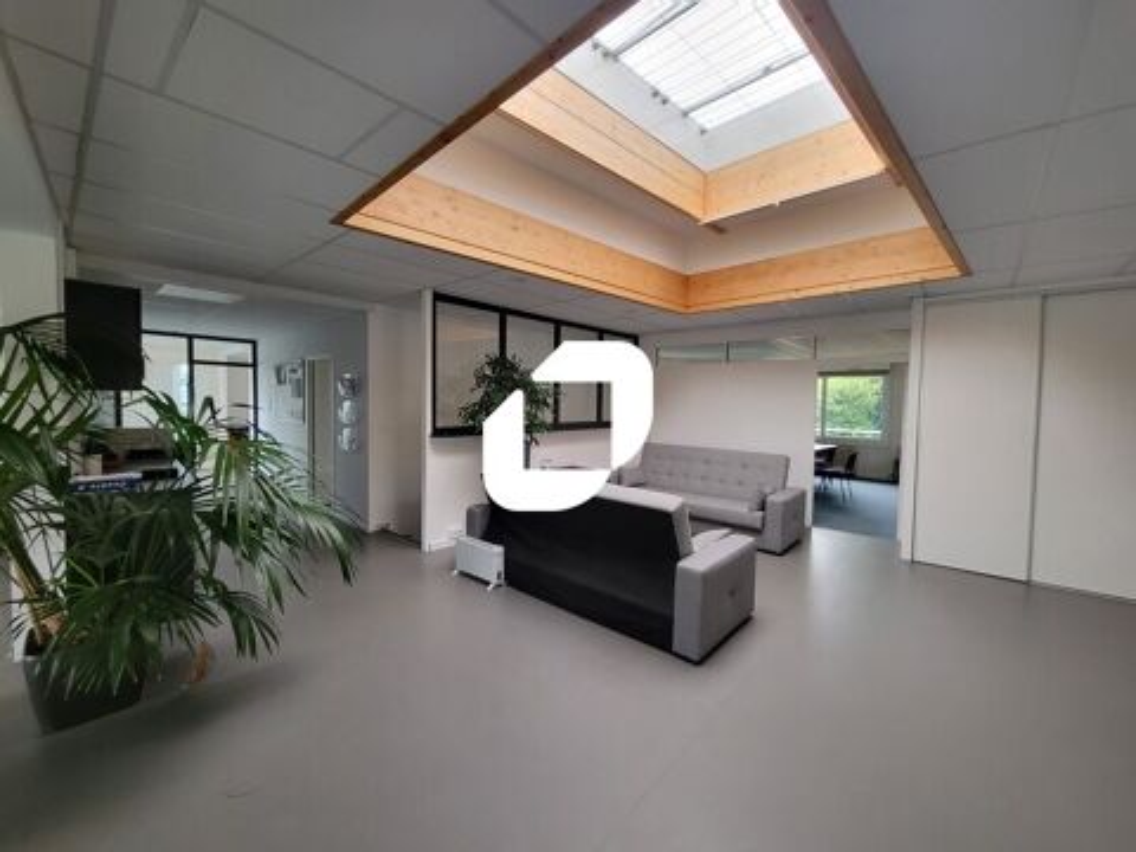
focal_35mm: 13
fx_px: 427
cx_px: 568
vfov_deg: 89.9
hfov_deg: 106.2
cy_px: 426
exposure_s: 1/60
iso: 160
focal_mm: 2.2
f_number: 2.2
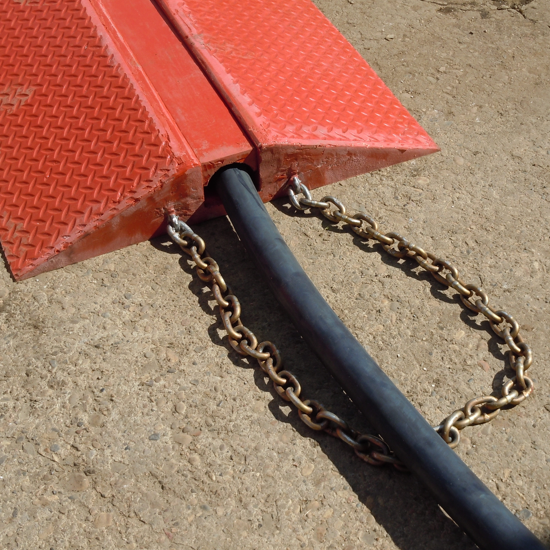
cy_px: 273
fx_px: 971
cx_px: 335
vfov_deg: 31.6
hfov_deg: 31.5
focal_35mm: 54
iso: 100
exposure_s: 1/640
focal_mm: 8.1
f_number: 4.6
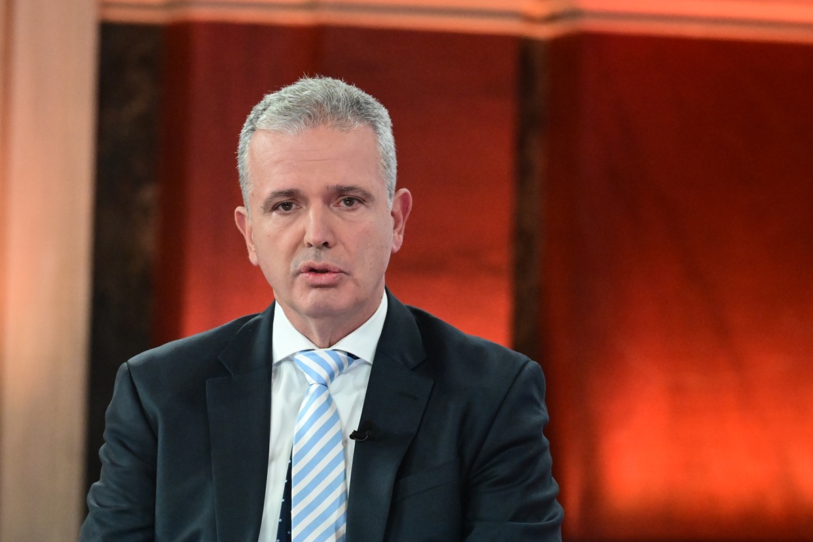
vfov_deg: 4.6
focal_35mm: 301
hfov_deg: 6.8
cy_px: 271
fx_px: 6796
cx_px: 406
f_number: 5.6
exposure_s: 1/400
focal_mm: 200
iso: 8000
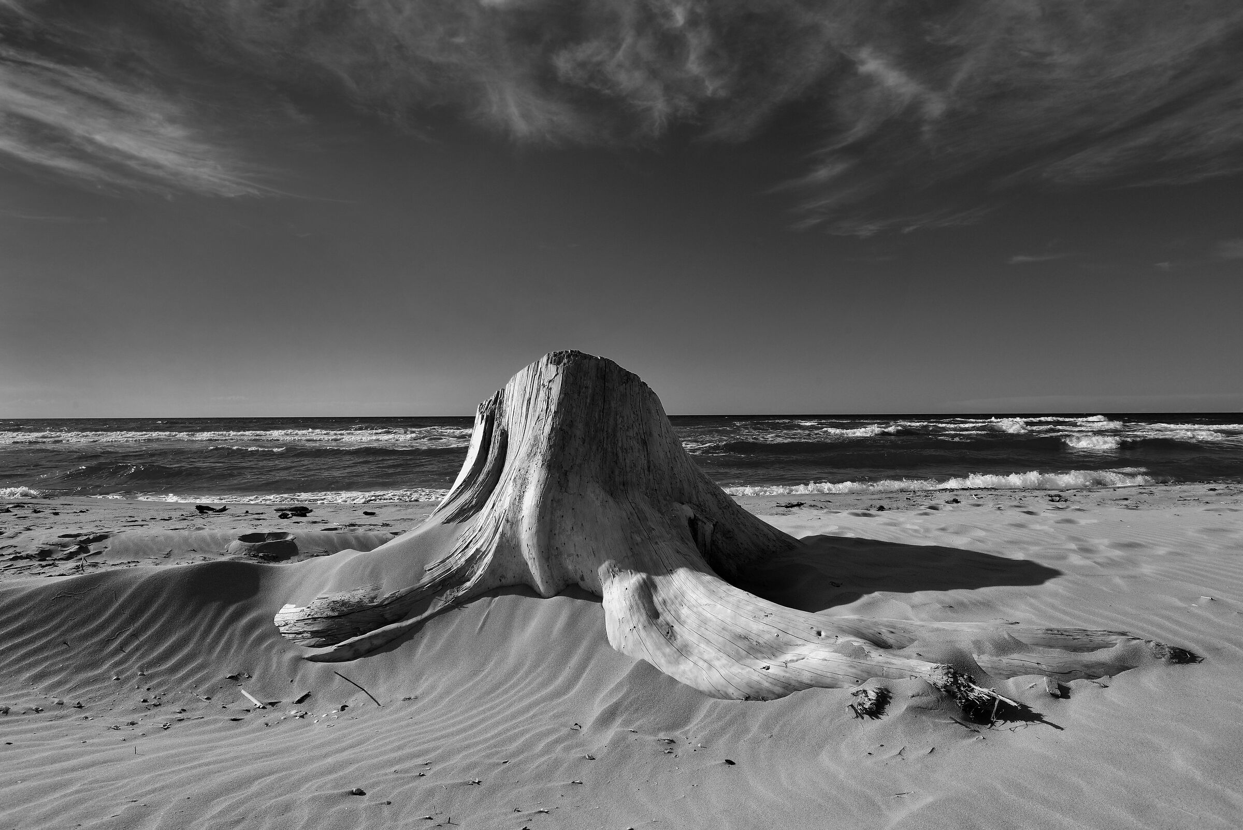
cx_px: 622
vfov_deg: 64.6
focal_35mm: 19
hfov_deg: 86.9
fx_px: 656
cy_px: 415
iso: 64
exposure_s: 1/125
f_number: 11
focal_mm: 19
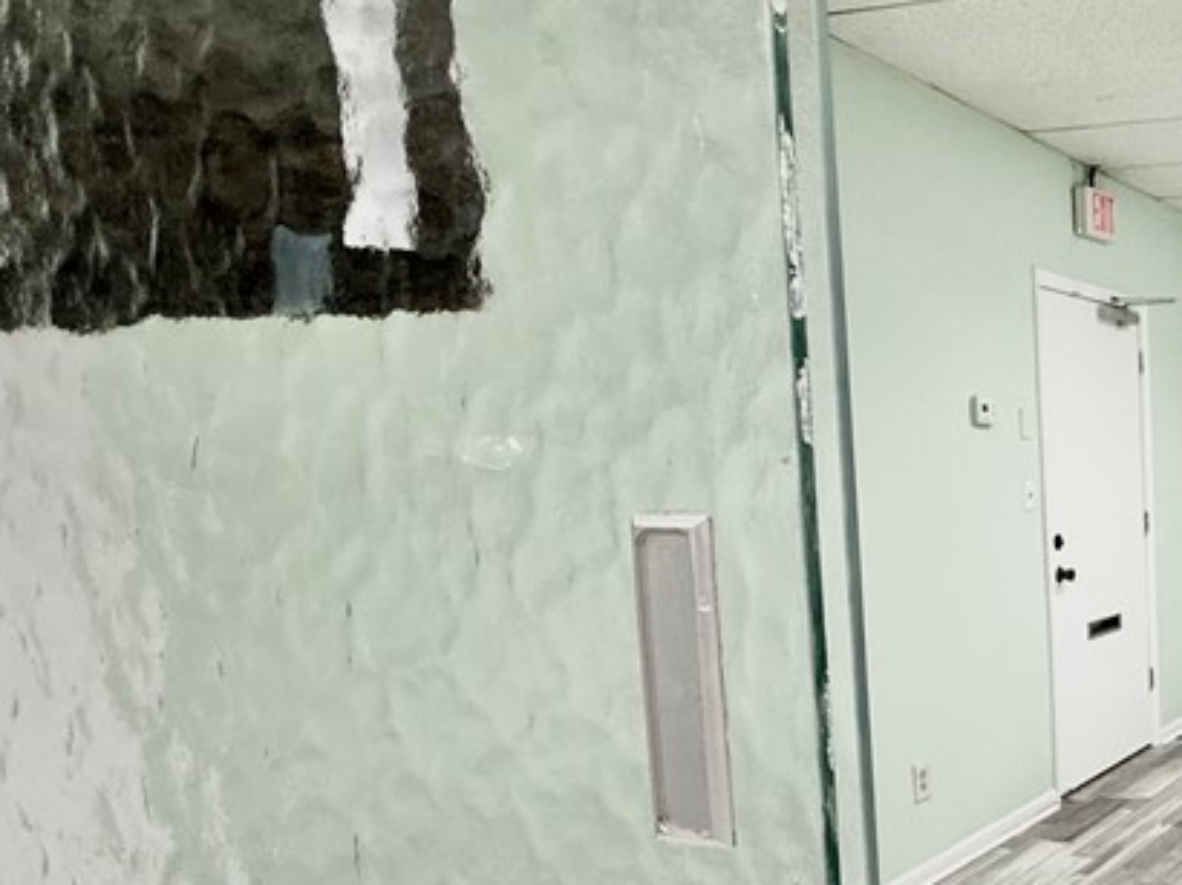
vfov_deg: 40.1
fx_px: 1194
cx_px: 1317
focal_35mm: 35
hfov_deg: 41.3
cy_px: 594
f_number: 2.2
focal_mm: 2.22
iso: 320
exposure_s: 1/120
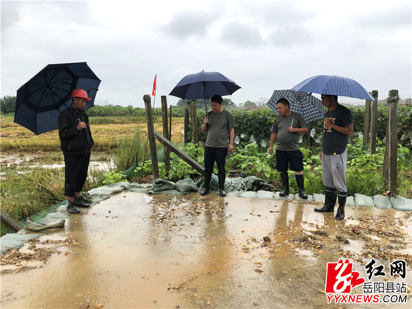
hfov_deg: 63.4
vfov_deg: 49.7
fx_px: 333
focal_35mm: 28
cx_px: 206
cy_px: 154
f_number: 1.8
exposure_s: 1/226
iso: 20
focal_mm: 4
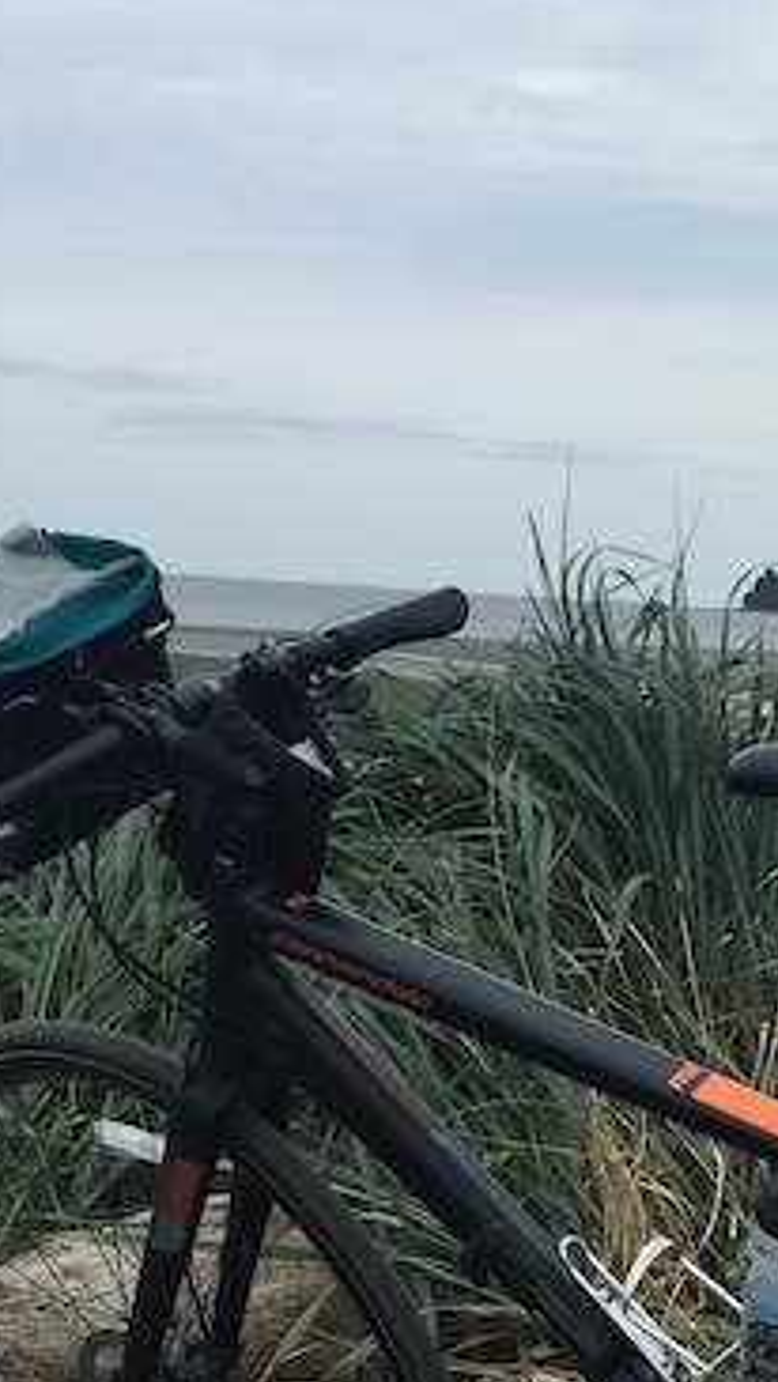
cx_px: 804
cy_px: 1103
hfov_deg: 17.0
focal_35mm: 69
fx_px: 2529
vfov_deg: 29.9
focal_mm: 4.15
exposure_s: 1/1721
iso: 32
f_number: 2.2
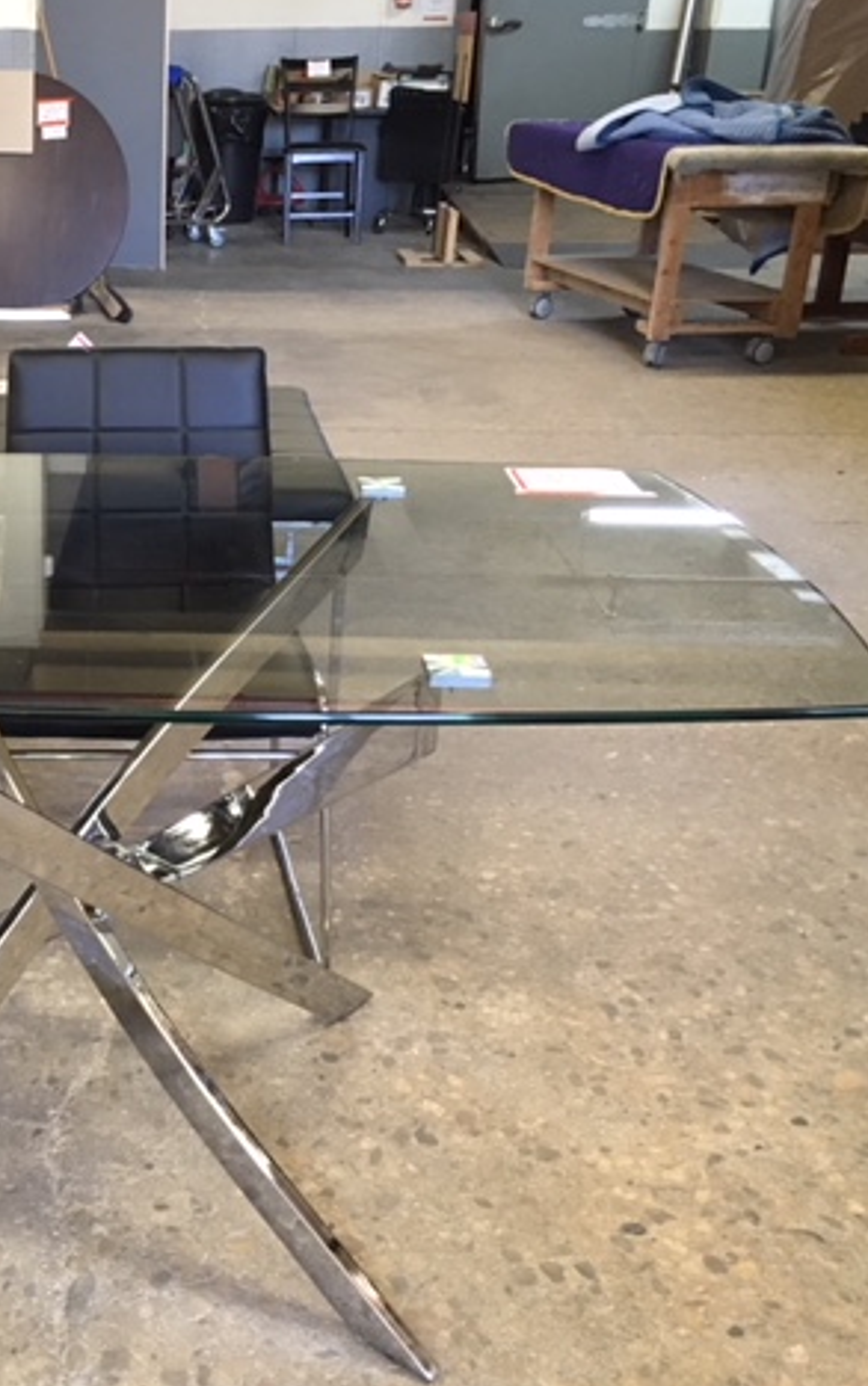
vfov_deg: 47.2
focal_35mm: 42
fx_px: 1588
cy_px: 684
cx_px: 86
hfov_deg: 29.3
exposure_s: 1/30
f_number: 2.2
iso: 160
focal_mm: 4.15
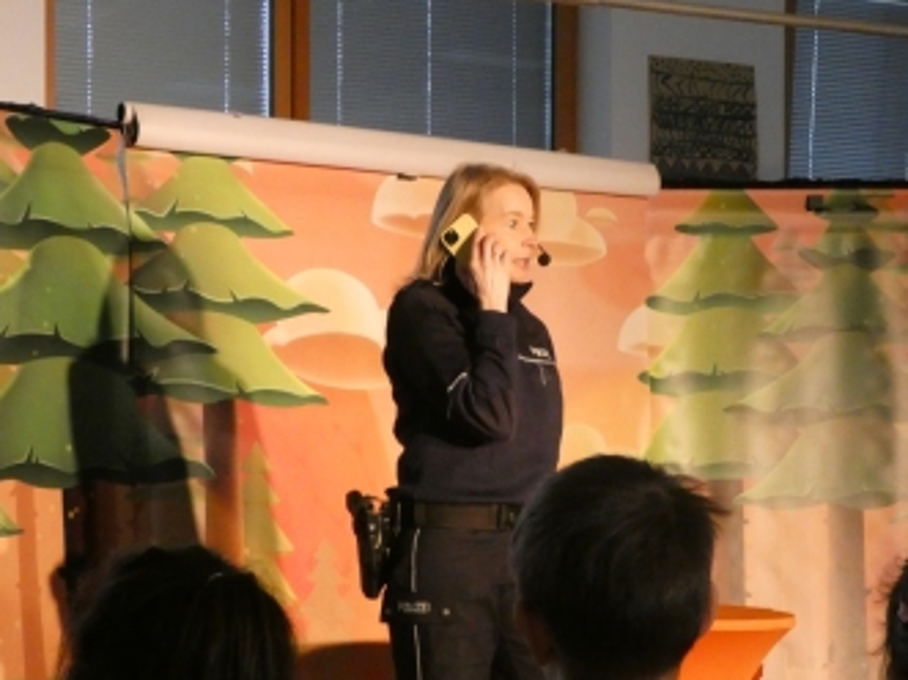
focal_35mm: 98
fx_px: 2570
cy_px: 400
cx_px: 518
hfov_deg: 20.0
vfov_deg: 15.1
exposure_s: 1/40
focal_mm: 14.5
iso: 1600
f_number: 4.5
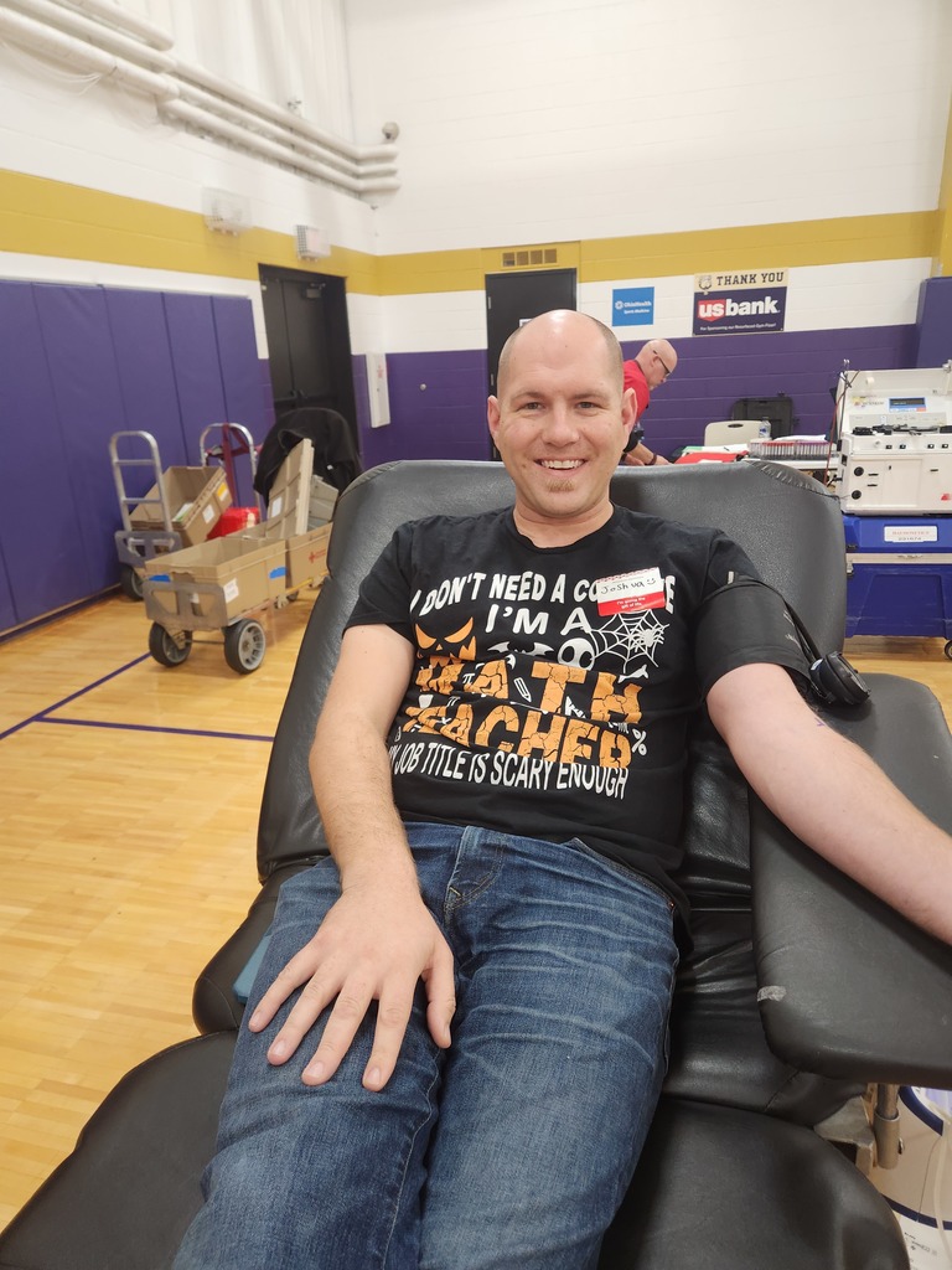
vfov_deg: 73.9
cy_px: 635
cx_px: 476
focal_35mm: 23
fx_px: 843
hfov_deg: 58.9
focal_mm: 5.4
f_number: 1.8
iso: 200
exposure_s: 1/180
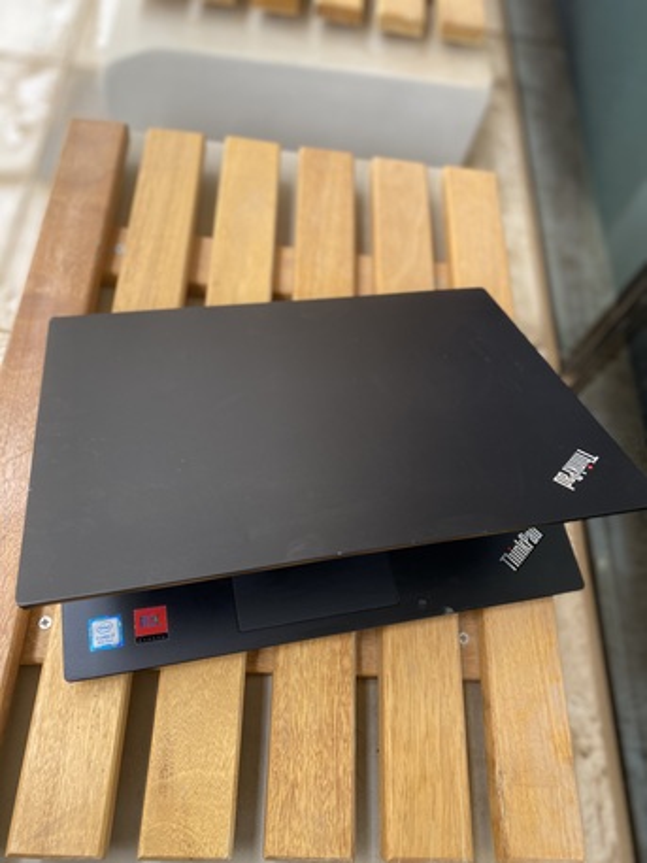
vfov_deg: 67.3
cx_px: 324
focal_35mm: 26
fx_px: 648
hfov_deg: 53.1
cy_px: 432
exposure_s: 1/121
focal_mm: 4.25
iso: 40
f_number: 1.8
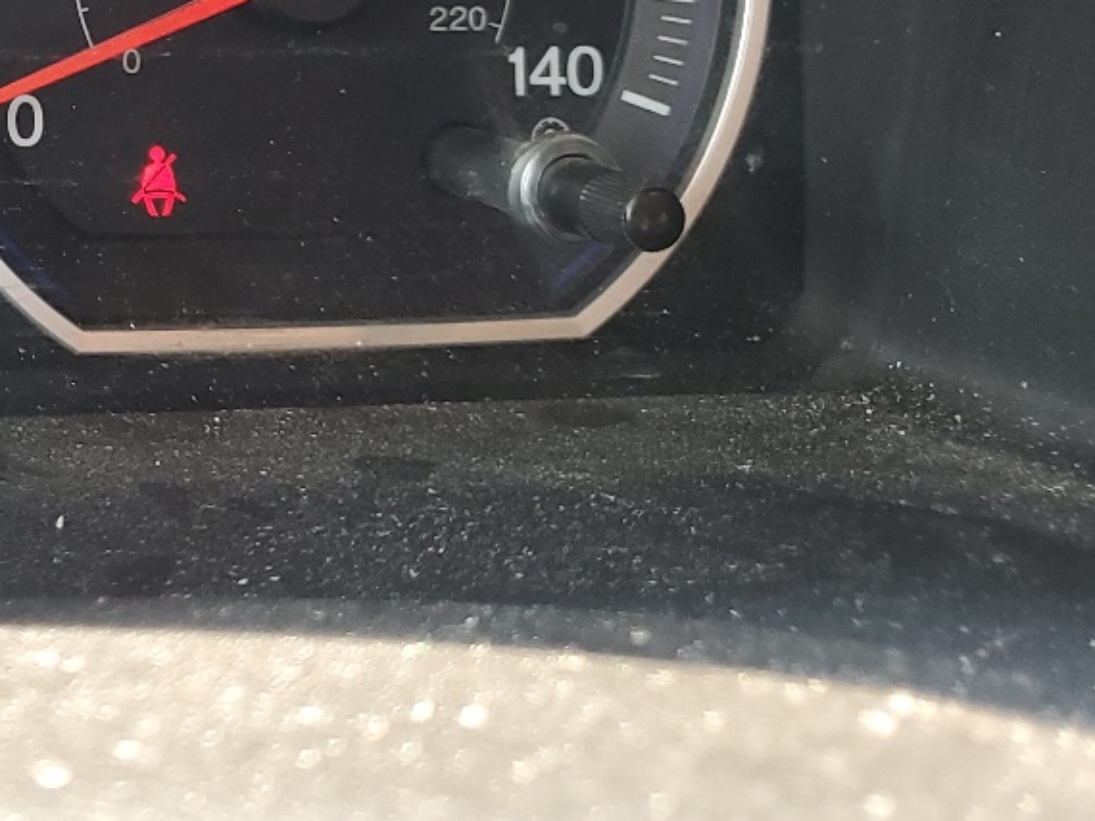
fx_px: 2308
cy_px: -154
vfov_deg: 19.1
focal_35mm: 73
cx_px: -344
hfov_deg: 23.5
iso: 59
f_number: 1.5
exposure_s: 1/120
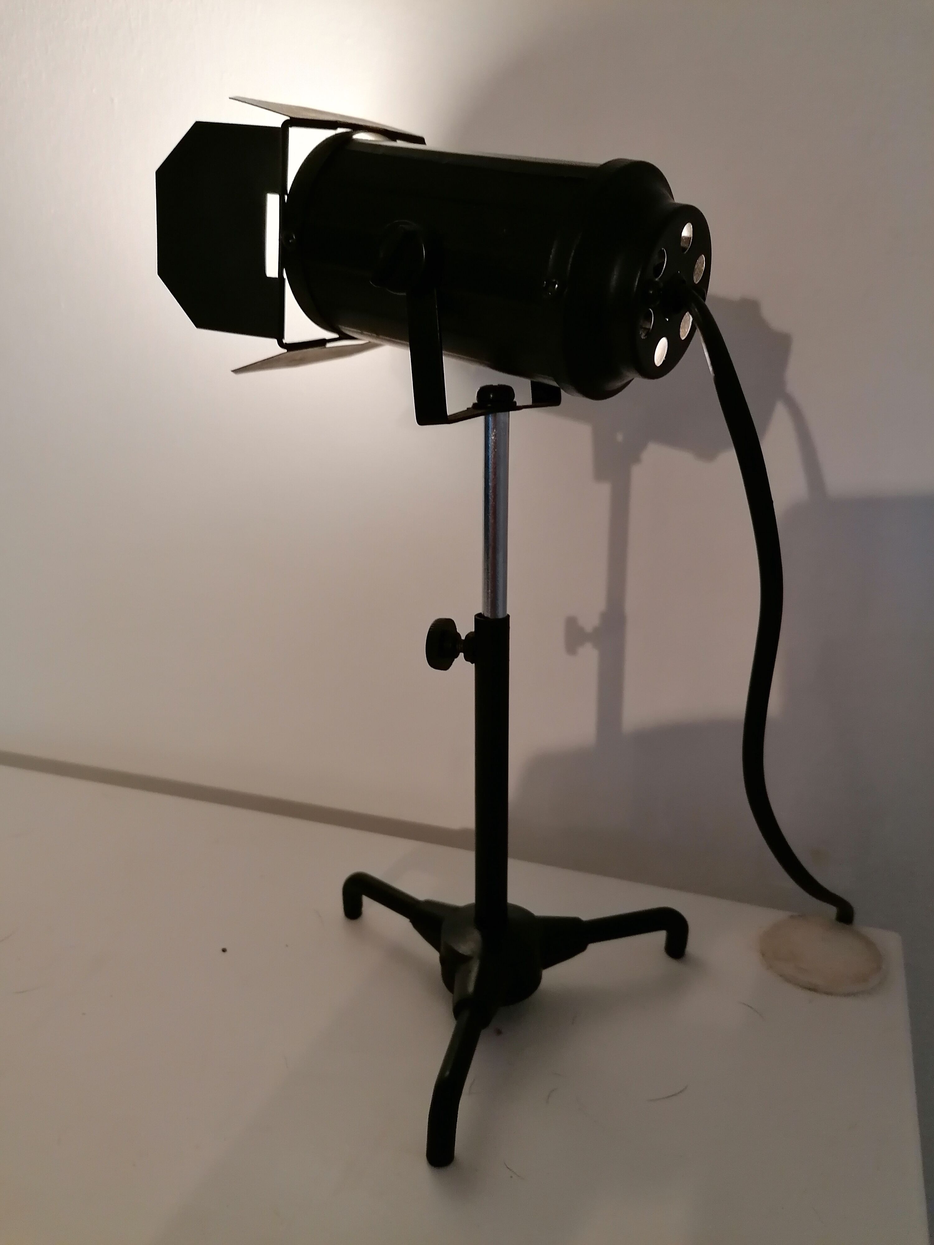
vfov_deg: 65.3
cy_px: 622
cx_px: 467
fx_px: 971
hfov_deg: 51.4
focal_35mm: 27
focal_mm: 4.75
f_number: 1.8
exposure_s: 1/33.3
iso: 250
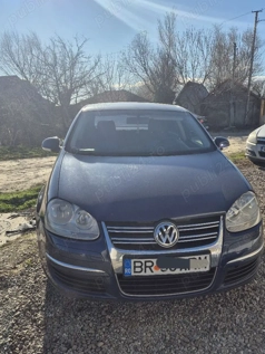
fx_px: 296
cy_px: 185
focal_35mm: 29
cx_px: 151
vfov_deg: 61.6
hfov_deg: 48.1
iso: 25
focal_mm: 5.4
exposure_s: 1/5000
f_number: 1.8
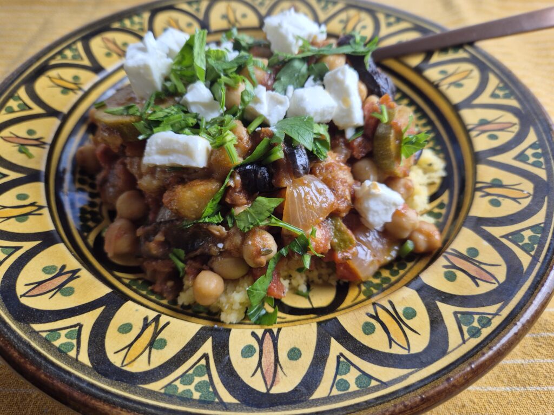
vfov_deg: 58.9
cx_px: 277
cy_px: 208
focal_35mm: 23
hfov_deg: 73.9
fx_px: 368
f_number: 1.8
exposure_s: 1/100
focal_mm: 5.4
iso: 64
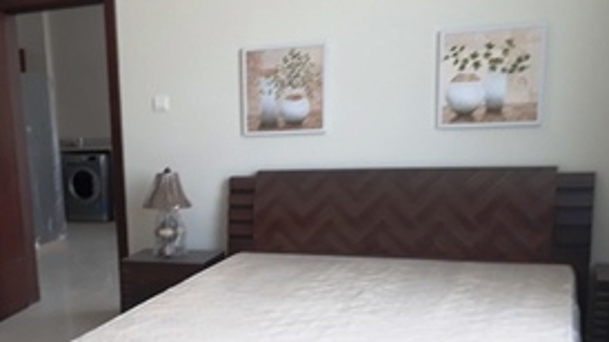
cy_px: 288
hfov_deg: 40.9
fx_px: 791
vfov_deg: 23.9
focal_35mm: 49
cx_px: 152
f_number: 1.9
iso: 50
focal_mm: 3.6
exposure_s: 1/33
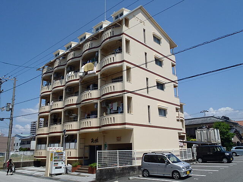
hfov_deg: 63.4
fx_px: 197
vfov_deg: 49.7
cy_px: 91
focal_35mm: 28
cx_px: 122
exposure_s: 1/125
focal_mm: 5
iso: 80
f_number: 11
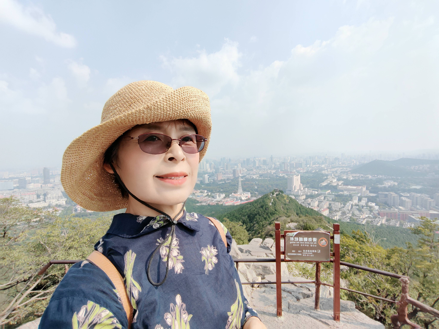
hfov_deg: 87.8
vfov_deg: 71.6
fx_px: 228
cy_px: 164
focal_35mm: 18
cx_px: 220
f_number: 2.4
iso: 50
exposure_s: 1/380
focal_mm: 2.66
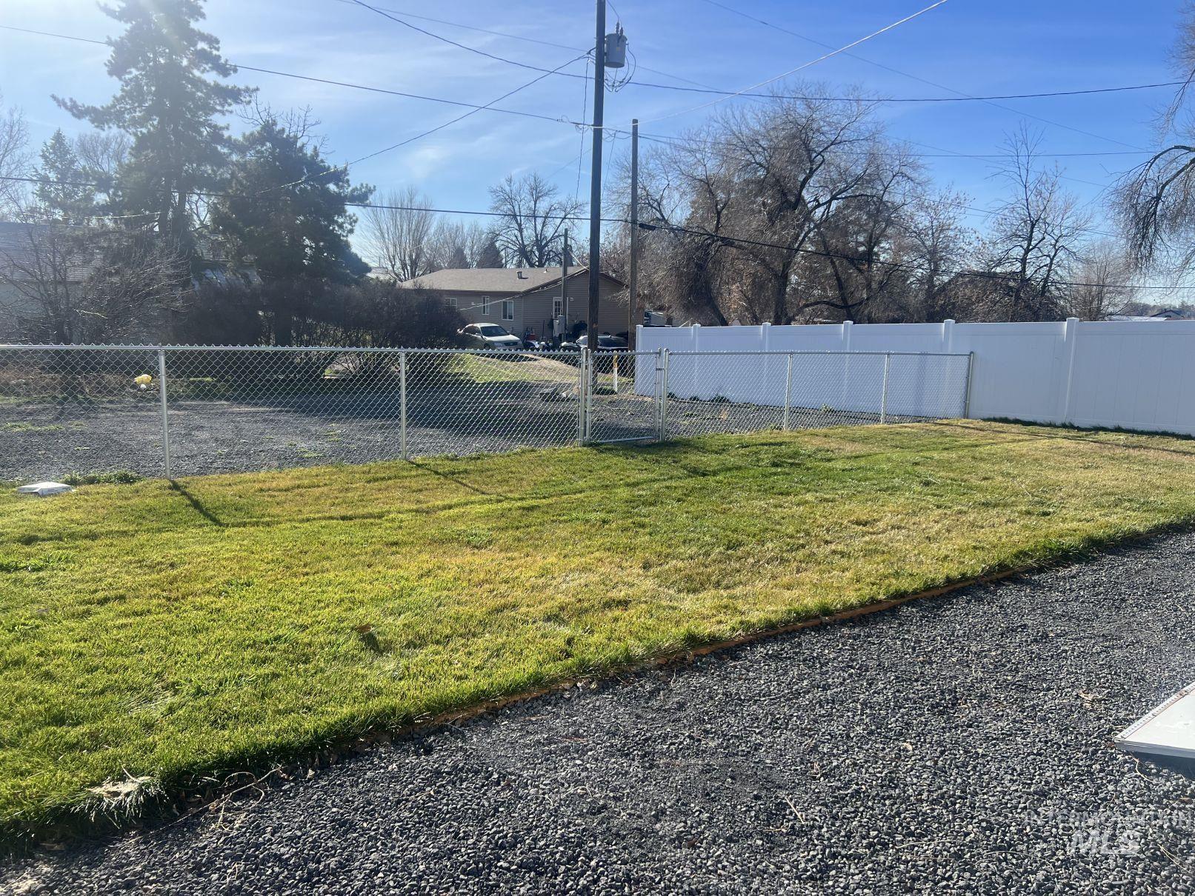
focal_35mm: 26
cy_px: 448
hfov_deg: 67.3
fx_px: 898
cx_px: 598
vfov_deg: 53.1
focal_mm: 5.7
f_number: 1.5
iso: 50
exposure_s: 1/3165
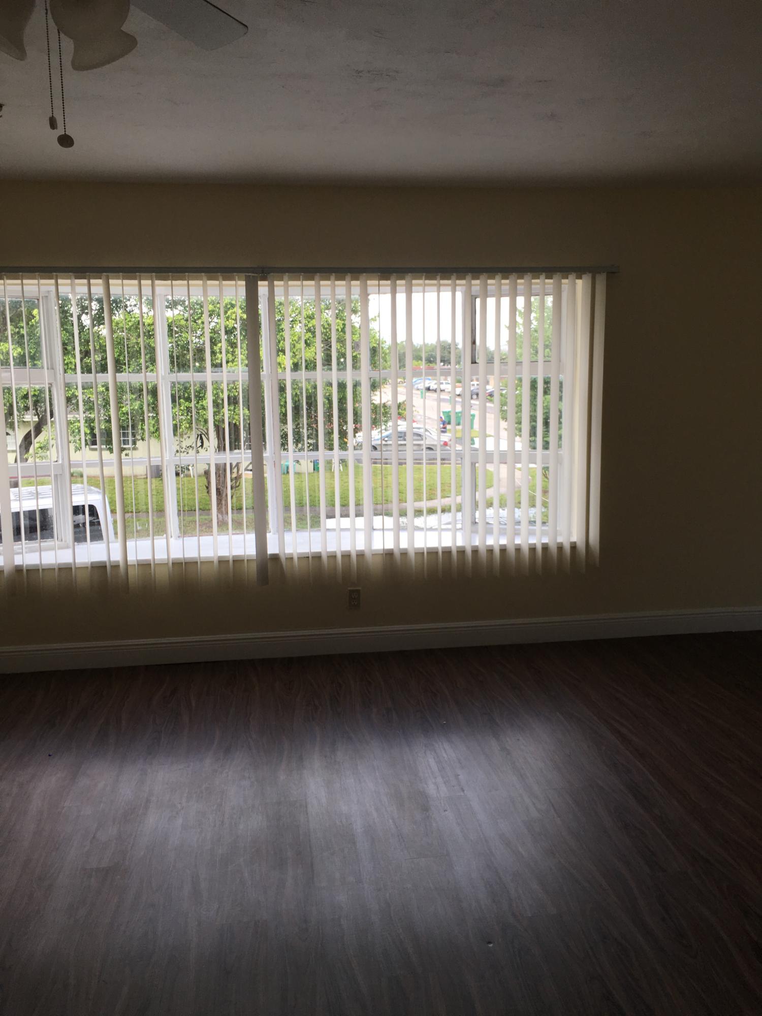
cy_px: 508
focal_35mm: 29
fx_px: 851
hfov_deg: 48.2
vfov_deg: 61.7
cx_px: 381
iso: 25
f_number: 2.2
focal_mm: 4.15
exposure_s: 1/260
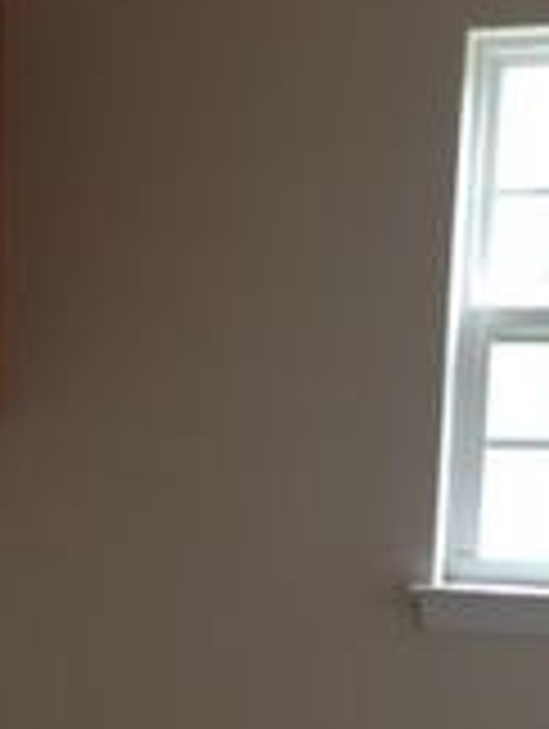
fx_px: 2193
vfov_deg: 18.3
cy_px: 760
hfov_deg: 14.1
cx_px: 32
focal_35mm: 104
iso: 50
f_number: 2.4
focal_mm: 4.13
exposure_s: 1/24
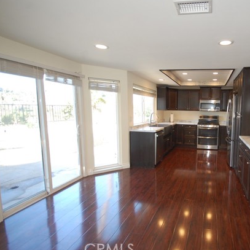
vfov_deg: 74.8
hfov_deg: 70.6
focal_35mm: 20
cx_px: 182
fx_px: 163
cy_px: 127
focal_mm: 10
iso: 400
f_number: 4
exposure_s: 1/60
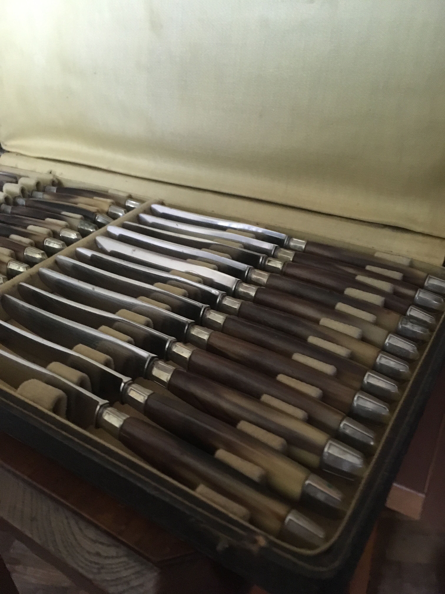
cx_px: 222
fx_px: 497
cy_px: 297
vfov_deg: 61.7
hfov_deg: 48.2
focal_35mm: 29
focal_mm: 4.15
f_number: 2.2
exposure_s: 1/17
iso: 320
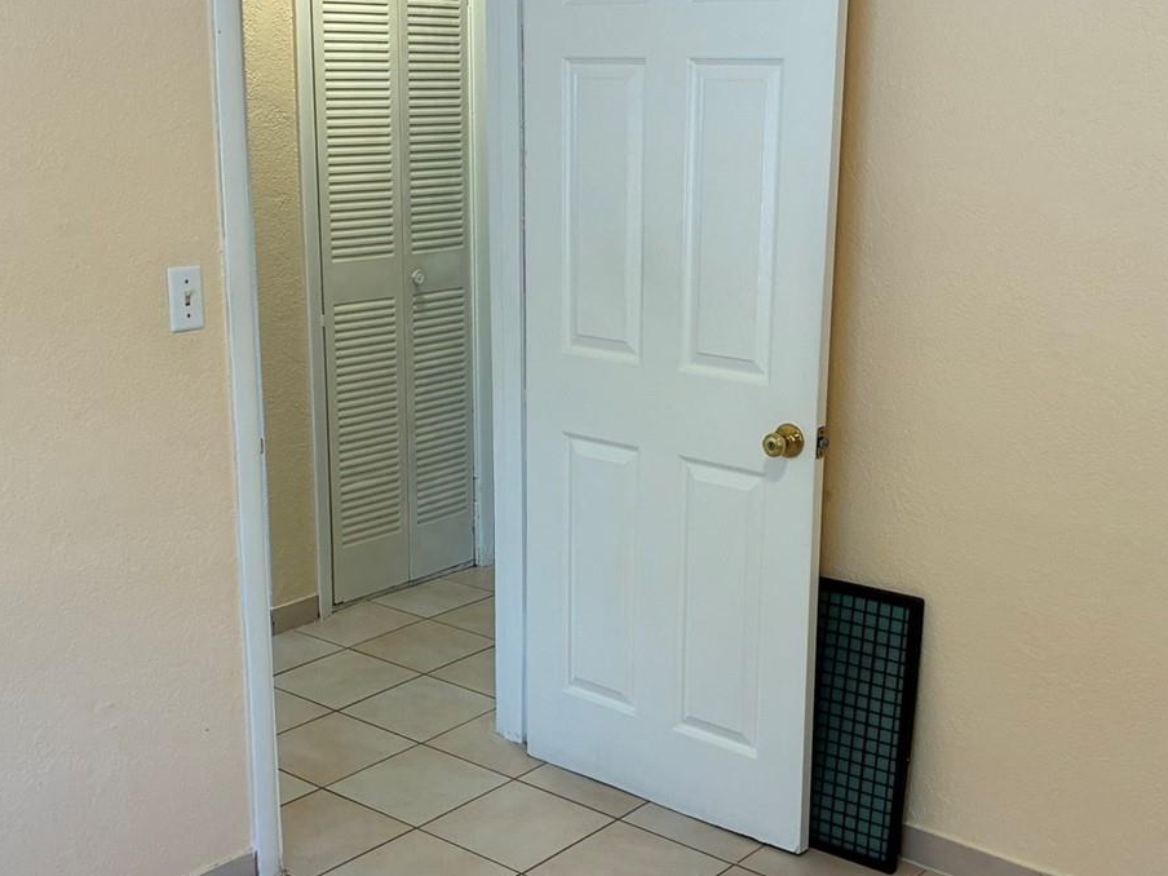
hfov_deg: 41.2
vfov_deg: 31.5
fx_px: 1552
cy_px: 492
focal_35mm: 46
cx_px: 603
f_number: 1.64
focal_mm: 4.2
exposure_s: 1/60
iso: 64
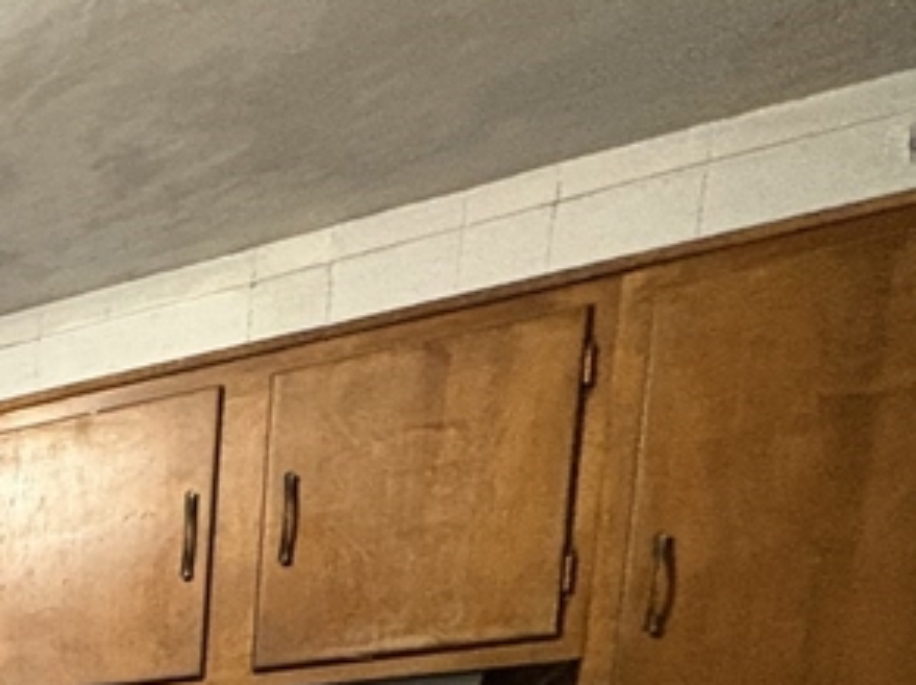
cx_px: -628
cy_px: 1114
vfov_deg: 22.4
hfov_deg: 24.1
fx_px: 1295
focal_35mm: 49
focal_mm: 2.22
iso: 640
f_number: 2.2
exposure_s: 1/60
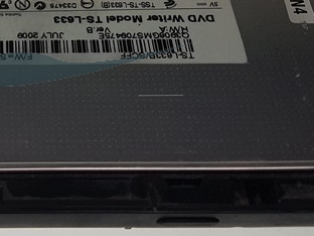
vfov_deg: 15.9
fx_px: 807
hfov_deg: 21.1
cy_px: -50
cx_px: -14
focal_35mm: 89
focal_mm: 4.2
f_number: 1.7
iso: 40
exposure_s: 1/334
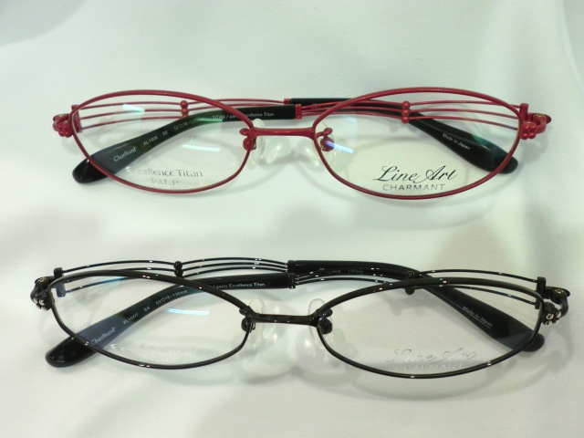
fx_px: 540
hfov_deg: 56.8
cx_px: 292
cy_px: 219
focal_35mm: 32
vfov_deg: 44.2
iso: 125
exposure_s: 1/60
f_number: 3.5
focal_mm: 5.8
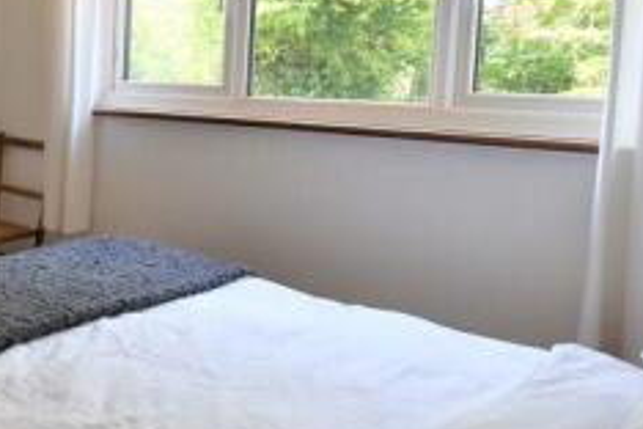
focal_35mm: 42
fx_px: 750
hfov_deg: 37.7
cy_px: 122
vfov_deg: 31.5
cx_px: -84
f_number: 5.6
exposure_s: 1/125
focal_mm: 10
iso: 560
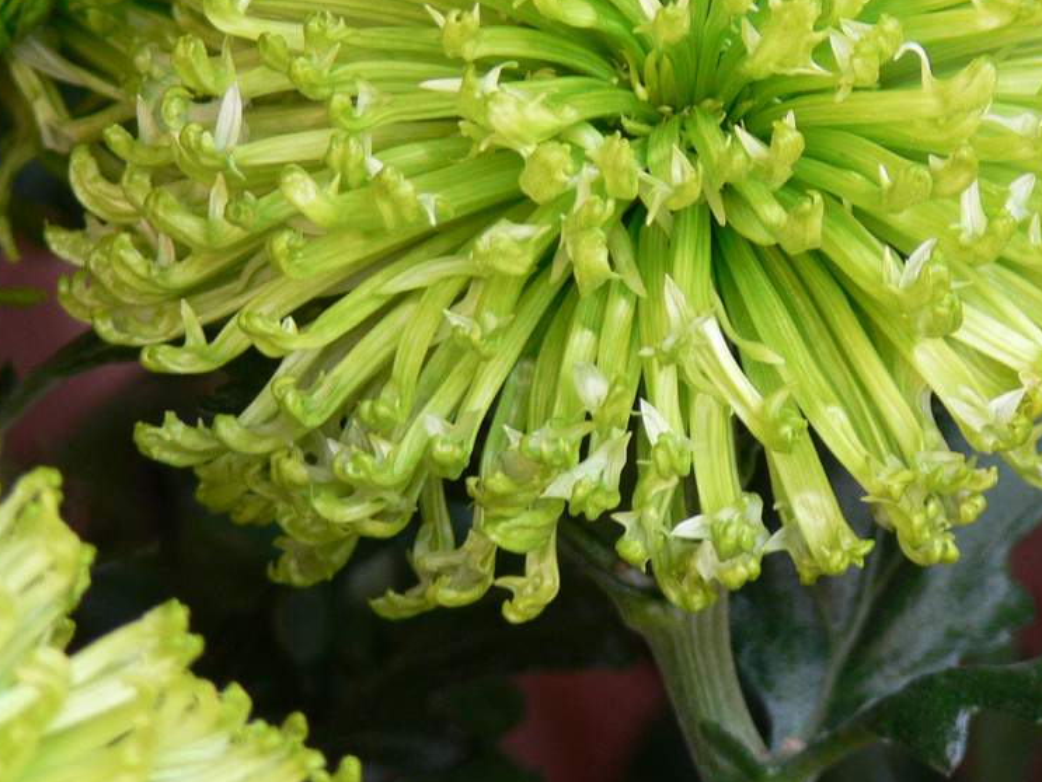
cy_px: 87
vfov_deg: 2.7
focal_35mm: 554
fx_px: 16684
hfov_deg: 3.6
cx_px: 338
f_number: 3.6
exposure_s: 1/30
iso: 125
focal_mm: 60.5
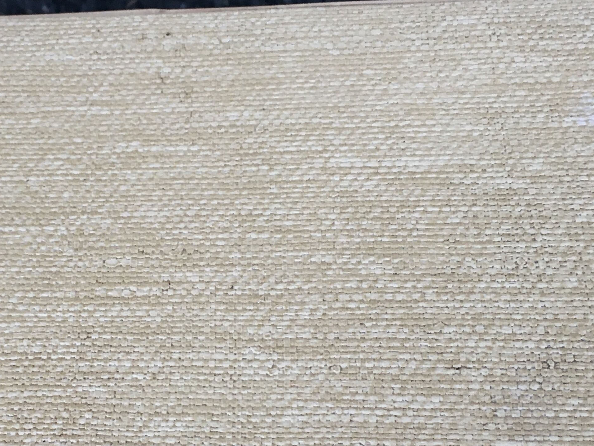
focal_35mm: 61
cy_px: 366
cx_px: 190
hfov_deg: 31.4
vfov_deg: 23.6
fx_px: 1047
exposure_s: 1/33
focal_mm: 4.15
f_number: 2.2
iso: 40
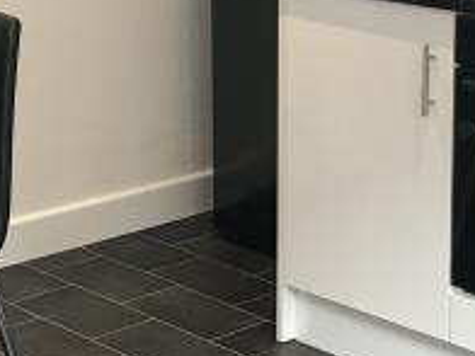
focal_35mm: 114
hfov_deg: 17.3
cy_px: 48
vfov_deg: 12.9
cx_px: 238
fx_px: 1564
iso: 40
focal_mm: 3.99
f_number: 1.8
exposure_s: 1/17
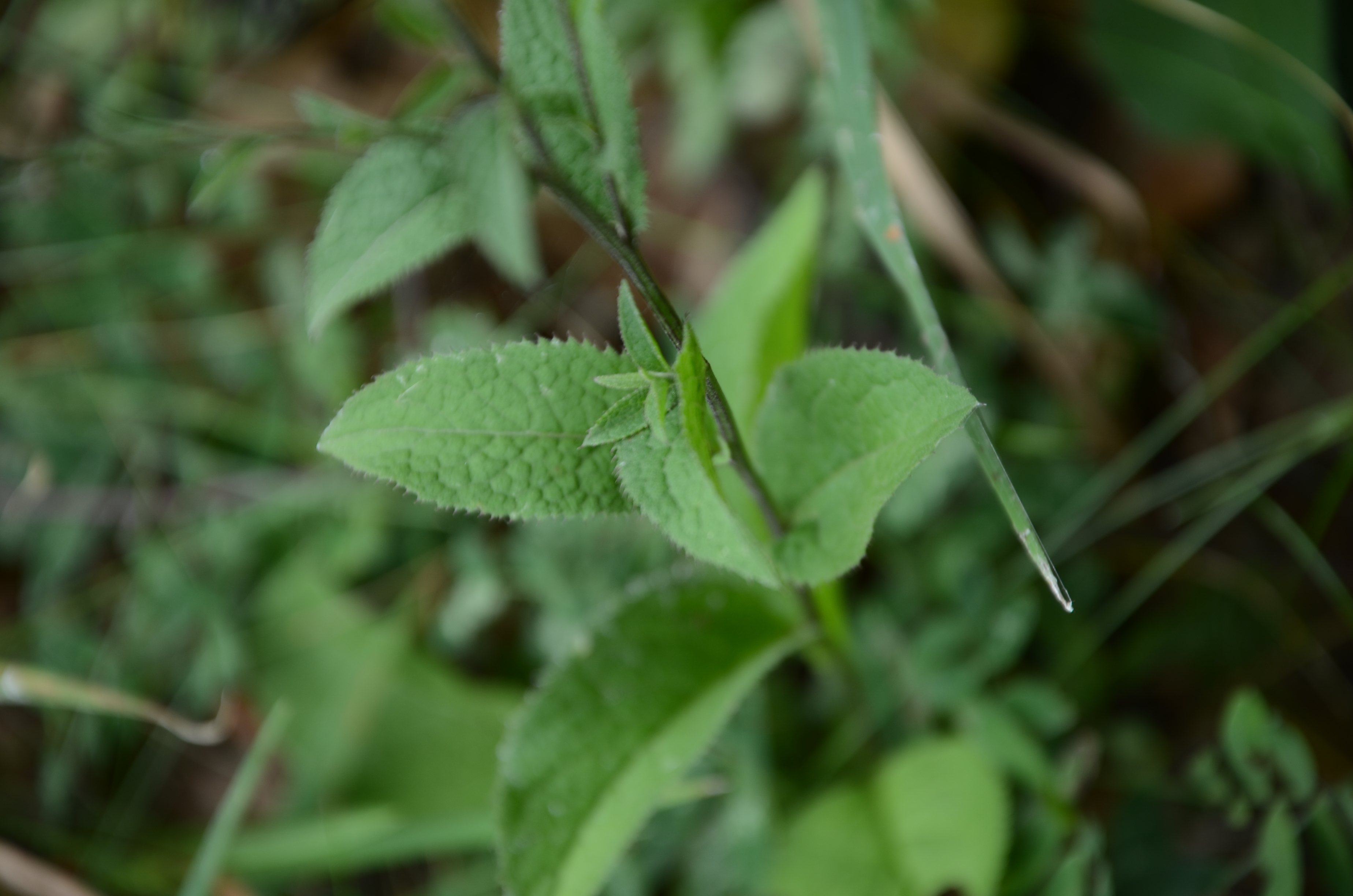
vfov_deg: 8.7
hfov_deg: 13.1
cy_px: 448
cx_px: 676
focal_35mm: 158
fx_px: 5907
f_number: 5.6
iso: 100
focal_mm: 105
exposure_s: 1/80
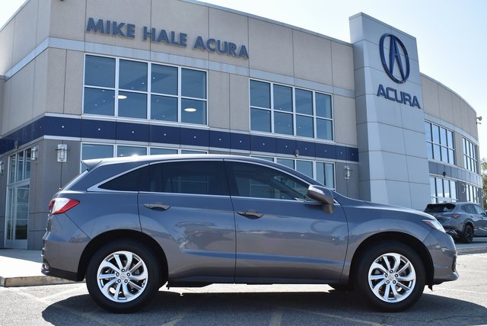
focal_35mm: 36
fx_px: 487
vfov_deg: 36.9
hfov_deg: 53.1
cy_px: 163
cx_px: 244
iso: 100
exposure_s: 1/200
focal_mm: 24
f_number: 7.1
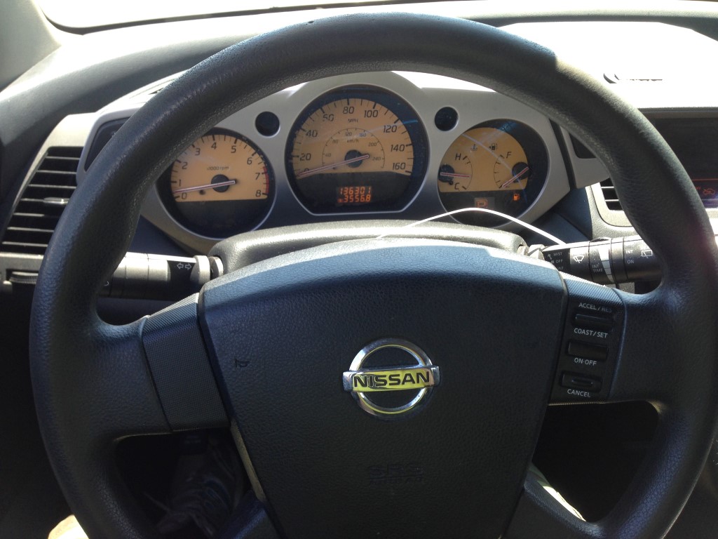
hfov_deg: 55.4
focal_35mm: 33
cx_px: 359
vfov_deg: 42.9
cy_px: 270
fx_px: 684
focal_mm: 4.12
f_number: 2.4
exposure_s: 1/120
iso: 50
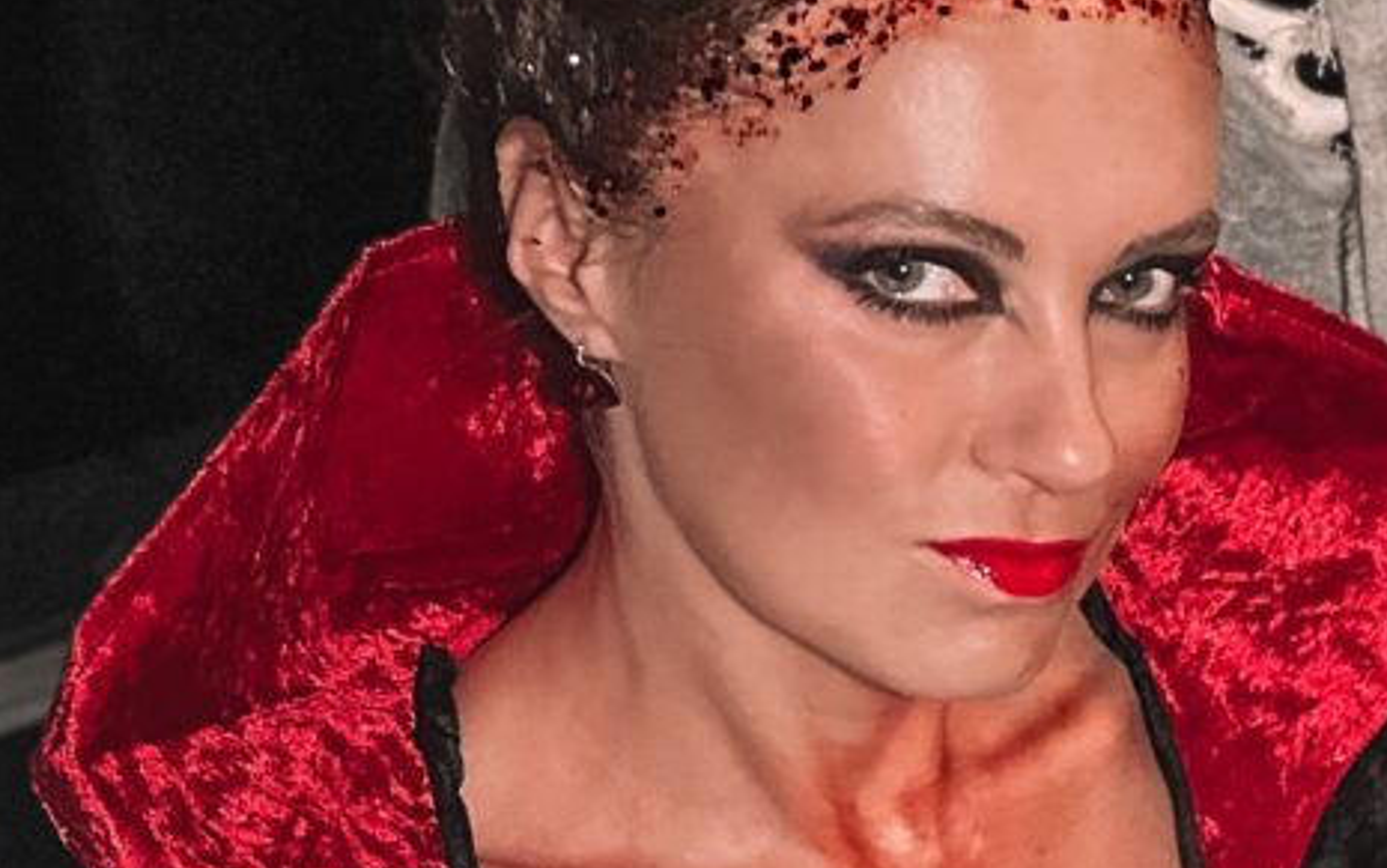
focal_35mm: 105
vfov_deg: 12.4
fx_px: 3970
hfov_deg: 17.8
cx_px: 2064
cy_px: 740
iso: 640
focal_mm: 6.86
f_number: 1.8
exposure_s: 1/35
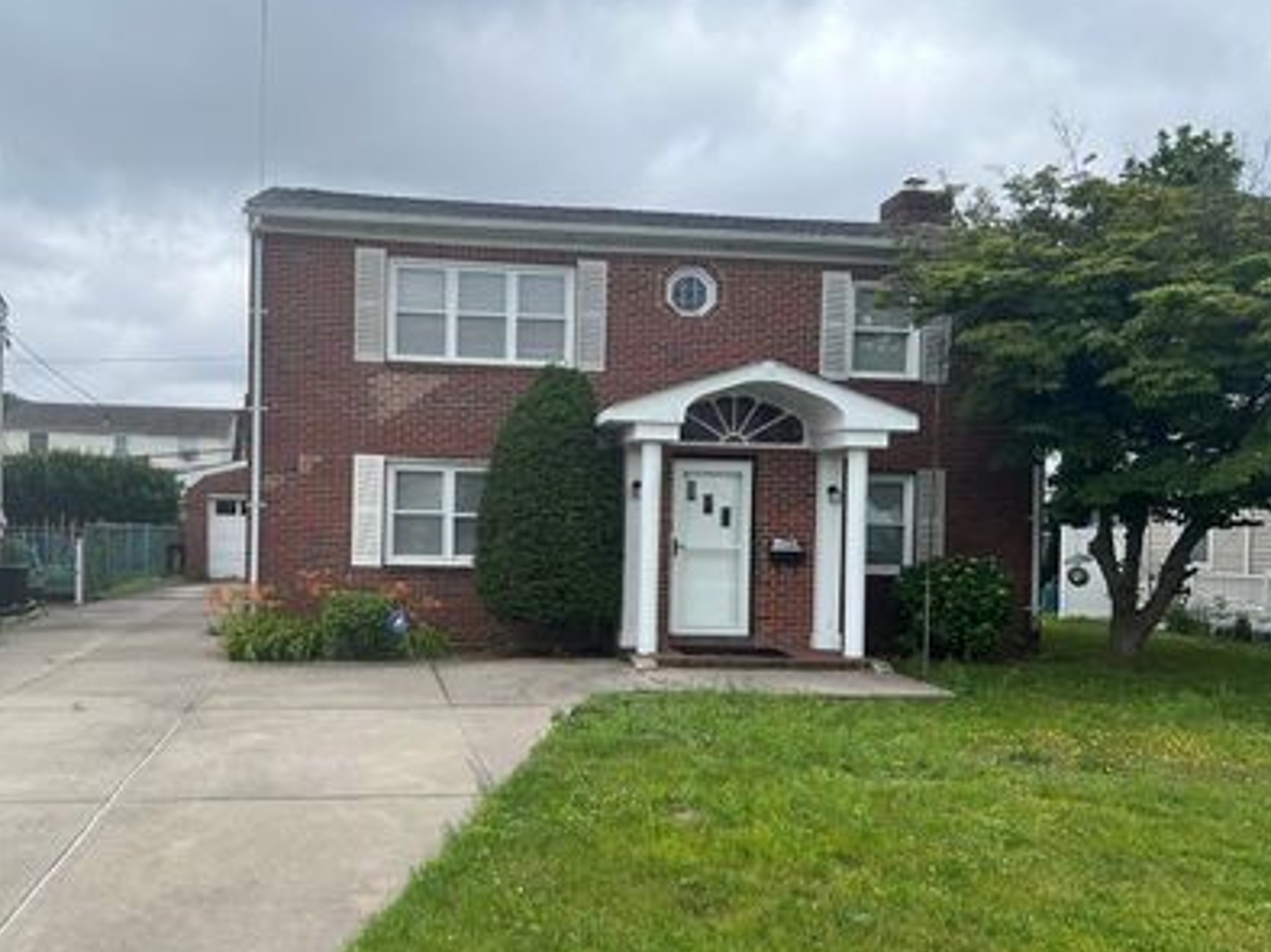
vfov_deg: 42.8
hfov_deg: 55.2
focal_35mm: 33
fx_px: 1211
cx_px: 545
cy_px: 534
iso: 50
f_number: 1.5
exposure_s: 1/1621
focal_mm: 5.7
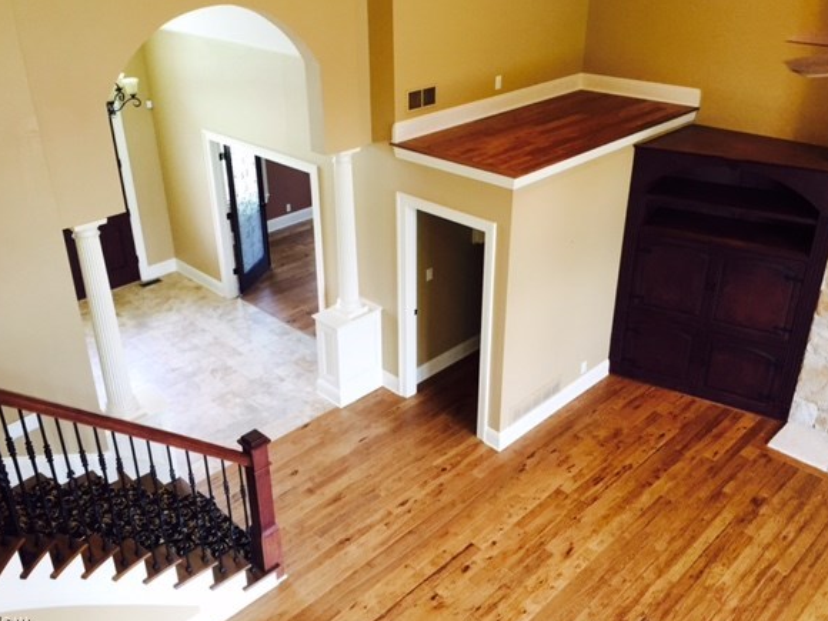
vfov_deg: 44.1
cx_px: 393
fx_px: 765
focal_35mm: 32
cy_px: 294
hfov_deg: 56.8
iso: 50
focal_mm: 4.15
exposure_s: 1/30
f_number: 2.2
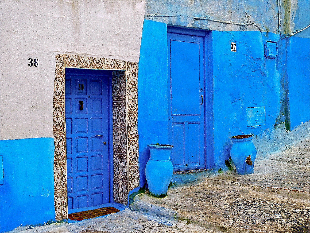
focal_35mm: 48
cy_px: 116
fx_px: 430
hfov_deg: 39.7
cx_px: 155
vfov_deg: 30.3
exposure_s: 1/13
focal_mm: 10.1
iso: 200
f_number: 3.2
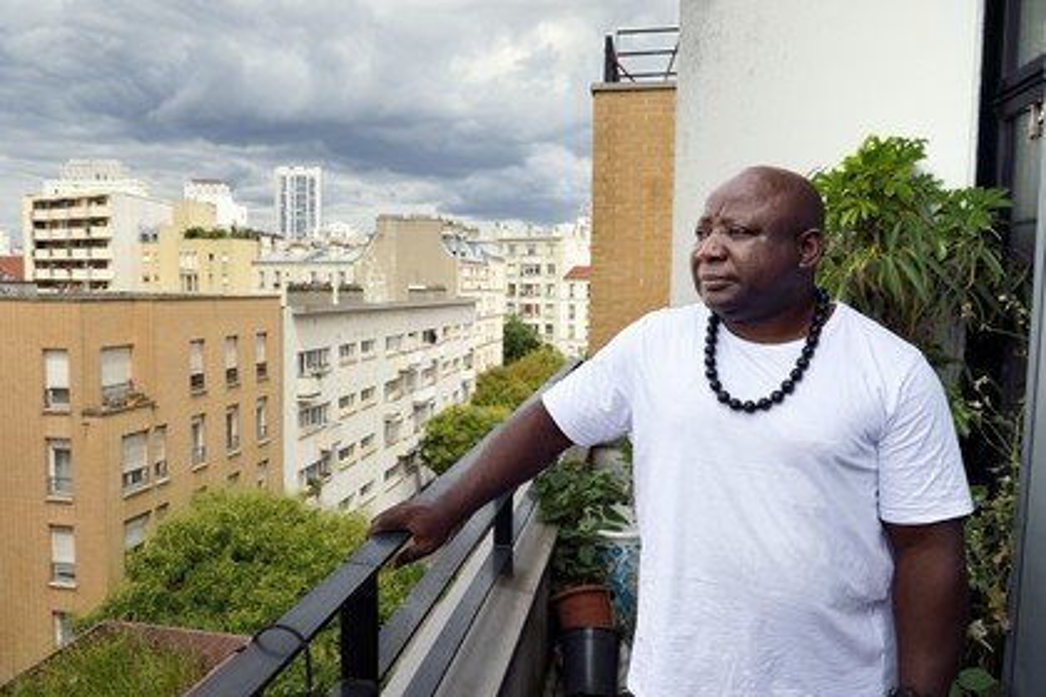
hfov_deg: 67.4
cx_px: 523
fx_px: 784
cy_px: 348
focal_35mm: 27
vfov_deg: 47.9
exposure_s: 1/400
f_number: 7.1
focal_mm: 27
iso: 200
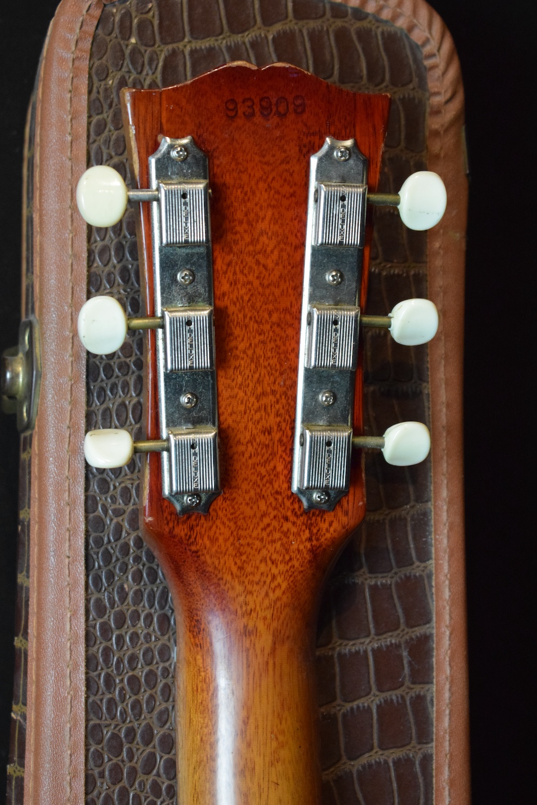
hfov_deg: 16.6
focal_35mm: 82
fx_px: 1846
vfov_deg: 24.6
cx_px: 268
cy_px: 402
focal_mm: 55
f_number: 5.6
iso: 3200
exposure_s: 1/60
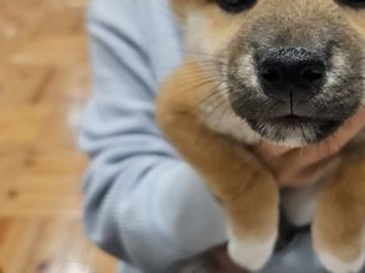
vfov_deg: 30.8
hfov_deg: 39.6
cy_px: 110
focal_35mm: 47
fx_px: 495
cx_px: 264
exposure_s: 1/359
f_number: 1.8
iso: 400
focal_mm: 5.4
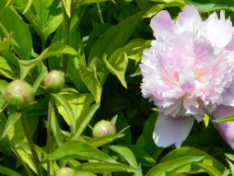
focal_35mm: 406
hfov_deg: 4.9
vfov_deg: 3.7
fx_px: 2747
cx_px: 194
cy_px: -106
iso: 400
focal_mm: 70
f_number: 20
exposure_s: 1/250
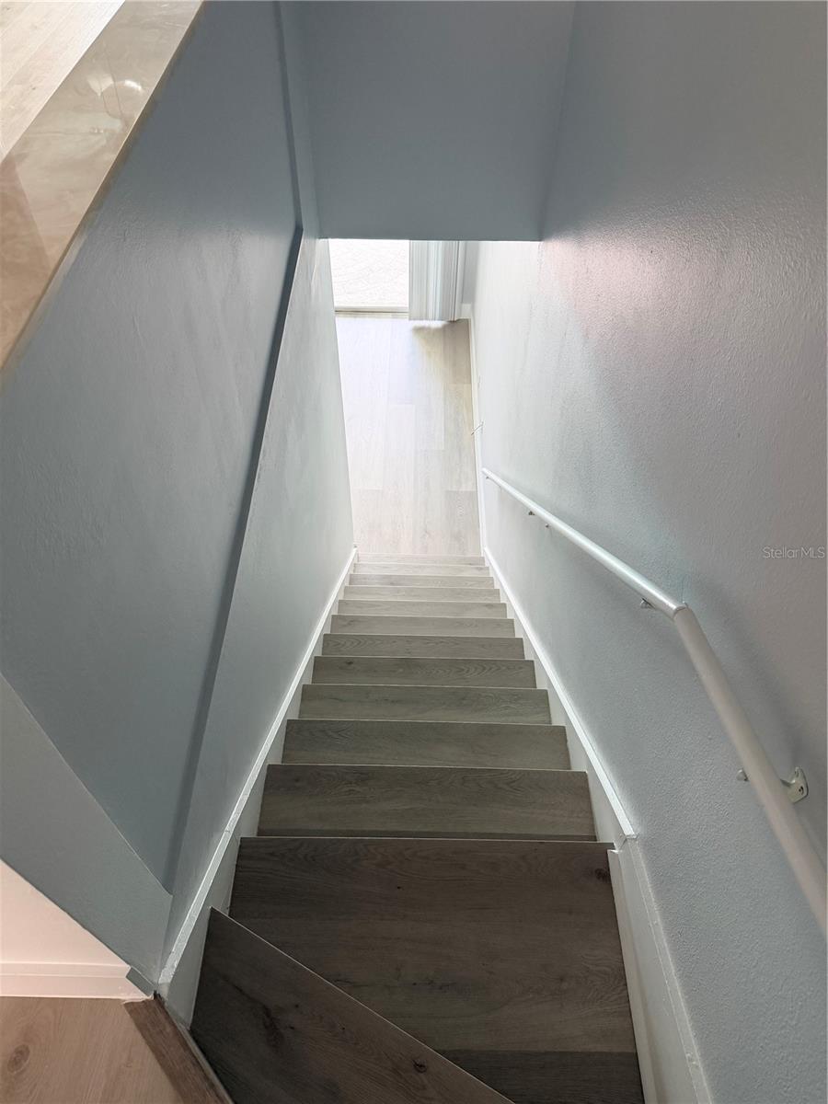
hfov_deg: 56.8
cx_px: 414
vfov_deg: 71.6
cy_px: 552
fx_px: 765
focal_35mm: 24
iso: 200
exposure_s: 1/70
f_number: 1.78
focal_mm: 6.76
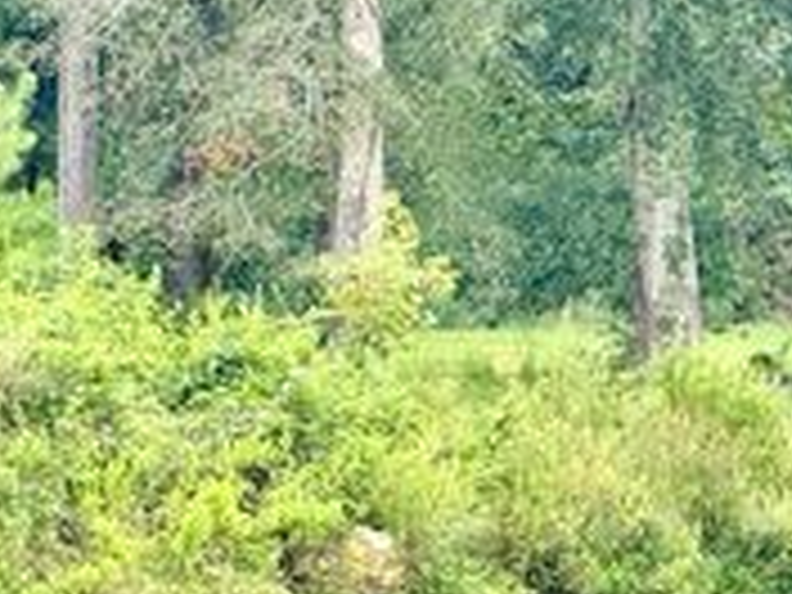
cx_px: 1022
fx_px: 7779
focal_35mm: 340
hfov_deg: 5.8
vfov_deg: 4.4
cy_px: 542
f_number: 2.8
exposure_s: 1/191
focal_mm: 15.66
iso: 50
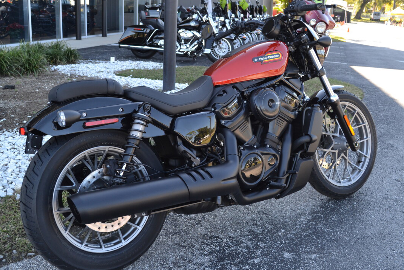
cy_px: 122
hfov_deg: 51.9
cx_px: 193
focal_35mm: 37
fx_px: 415
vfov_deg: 35.9
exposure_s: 1/125
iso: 280
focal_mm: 22
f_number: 5.6
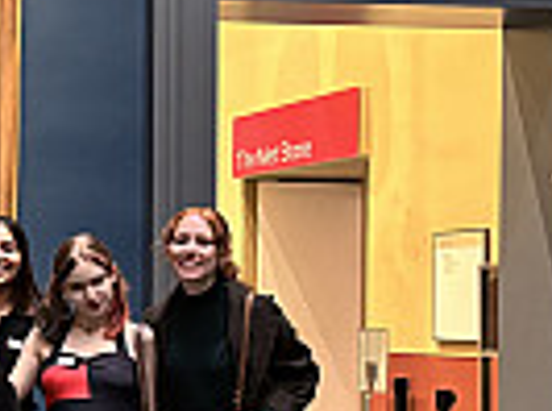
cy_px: 313
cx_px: -311
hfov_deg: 17.7
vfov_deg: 14.9
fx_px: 1559
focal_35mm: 98
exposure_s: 1/38
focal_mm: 5.96
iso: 640
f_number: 1.6
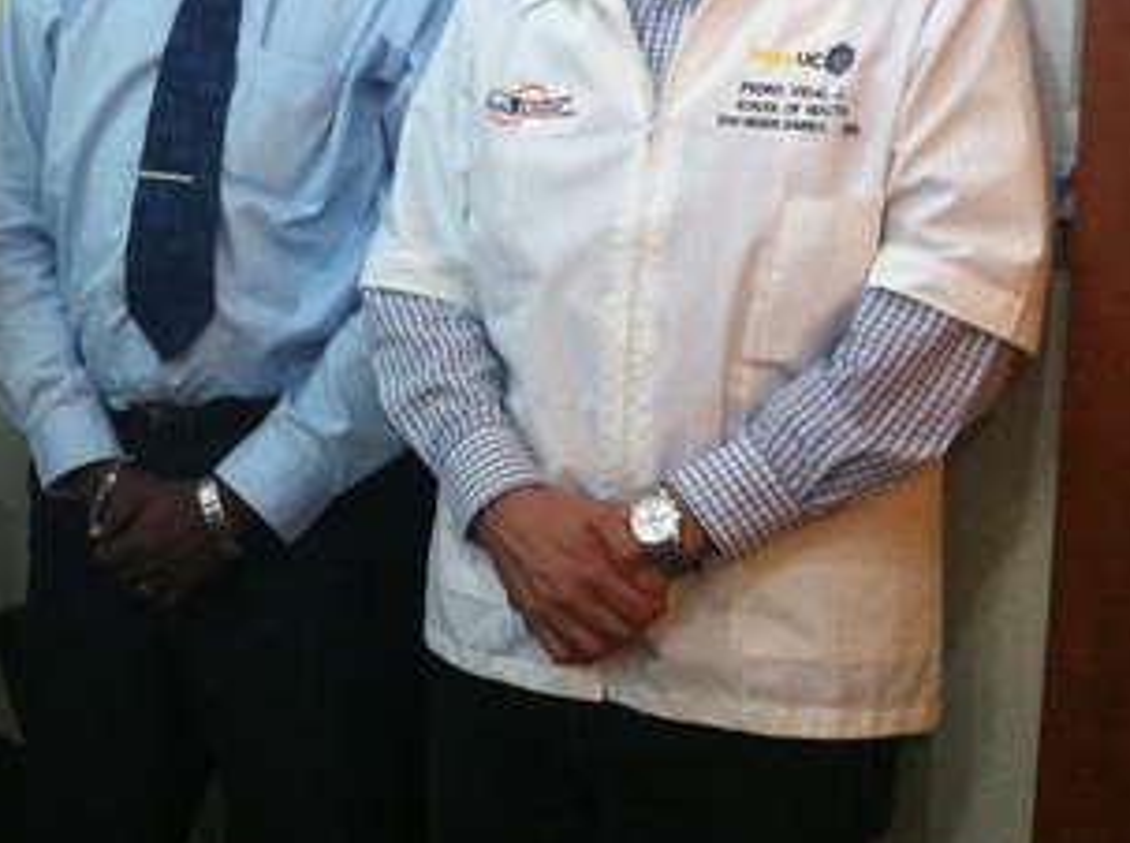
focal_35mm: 74
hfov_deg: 25.0
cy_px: 168
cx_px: -34
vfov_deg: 19.6
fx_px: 2411
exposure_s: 1/15
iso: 320
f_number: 2.8
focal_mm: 3.85
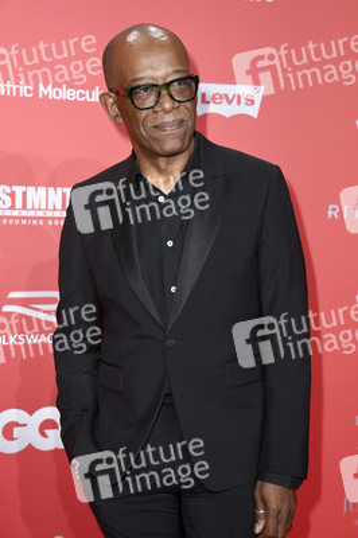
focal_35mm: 72
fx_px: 1076
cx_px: 179
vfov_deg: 28.1
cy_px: 269
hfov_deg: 18.9
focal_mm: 72
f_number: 5.6
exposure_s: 1/250
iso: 800
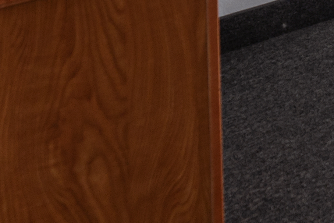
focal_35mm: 94
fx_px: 873
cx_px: 794
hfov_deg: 14.5
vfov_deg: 12.8
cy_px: -220
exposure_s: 1/4
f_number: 7.1
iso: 100
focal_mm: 14
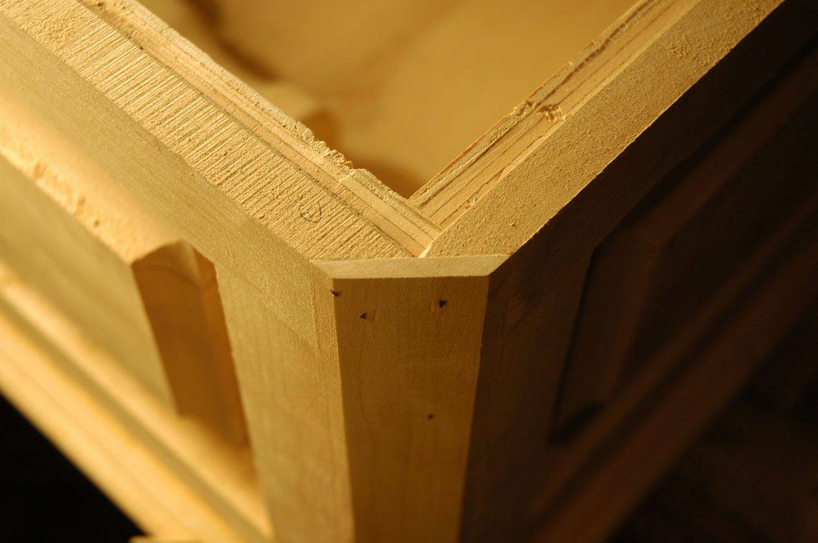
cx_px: 409
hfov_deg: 33.4
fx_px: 1362
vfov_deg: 22.6
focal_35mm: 60
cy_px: 272
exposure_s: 1/20
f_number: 4.5
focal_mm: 40
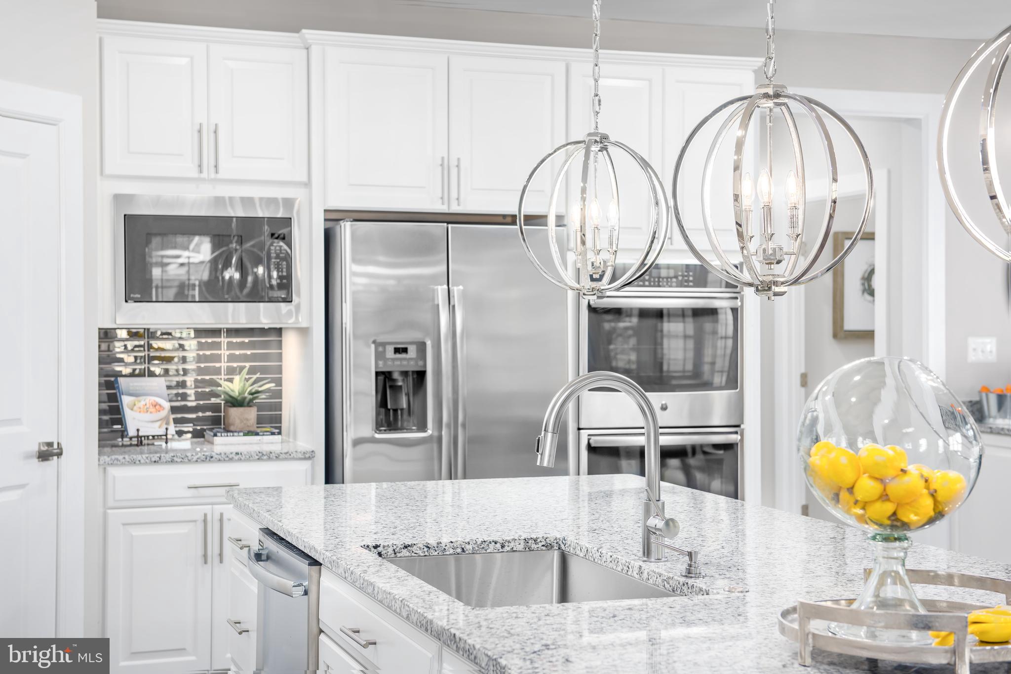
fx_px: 1573
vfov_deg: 24.2
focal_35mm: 56
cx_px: 506
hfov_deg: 35.6
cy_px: 337
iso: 200
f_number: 5.6
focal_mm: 56
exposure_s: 1/250
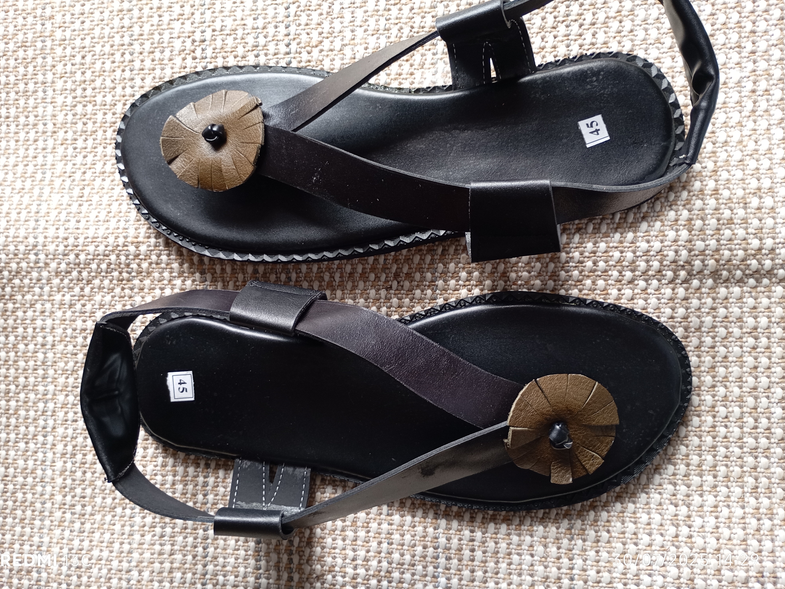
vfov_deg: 48.2
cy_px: 286
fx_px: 658
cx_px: 380
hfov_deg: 61.6
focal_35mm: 29
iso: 557
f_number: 1.8
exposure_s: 1/33.3
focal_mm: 4.27
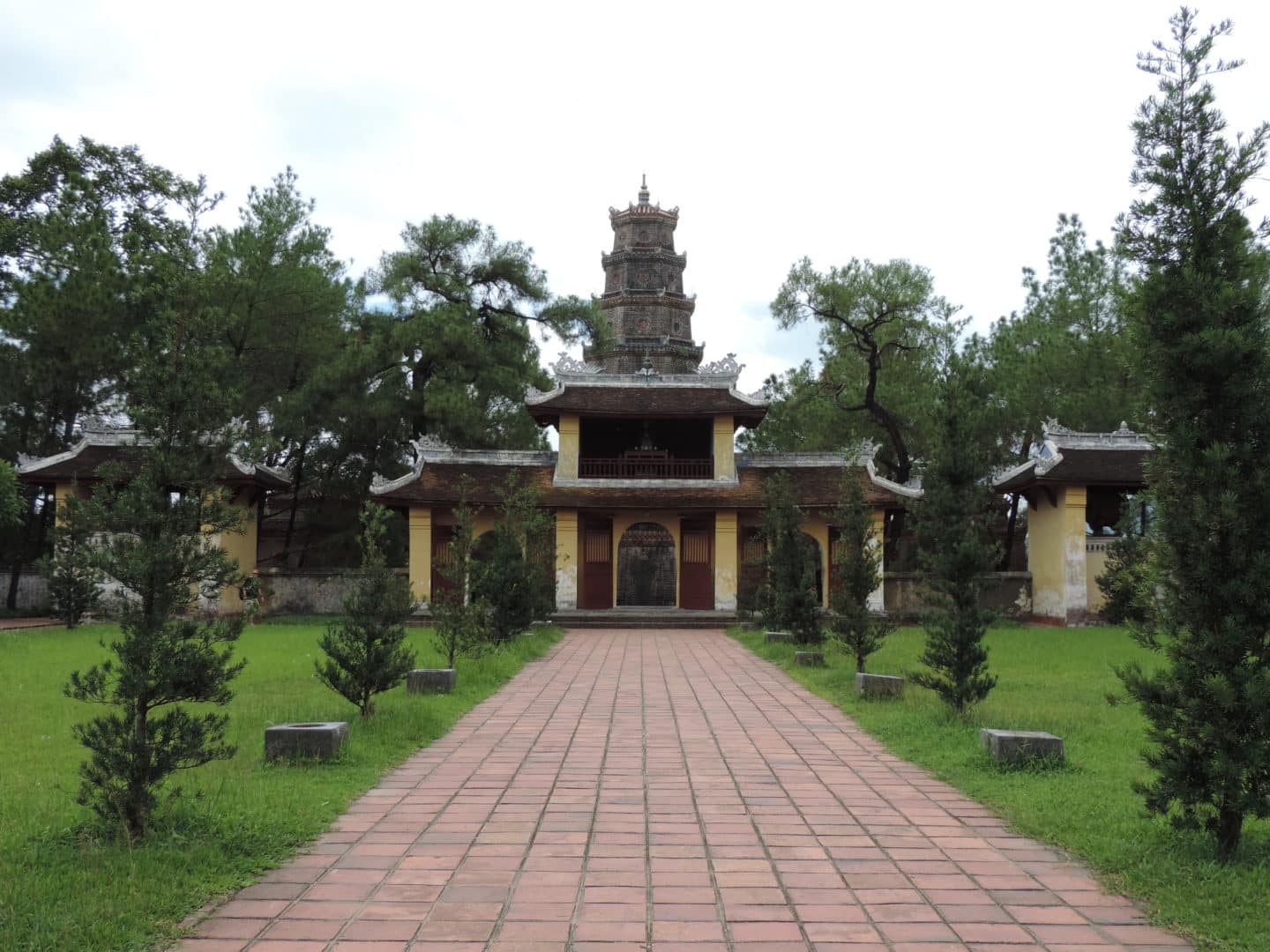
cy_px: 476
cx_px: 635
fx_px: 1284
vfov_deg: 40.7
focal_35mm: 35
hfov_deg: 52.6
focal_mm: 6.2
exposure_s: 1/800
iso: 80
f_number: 3.3
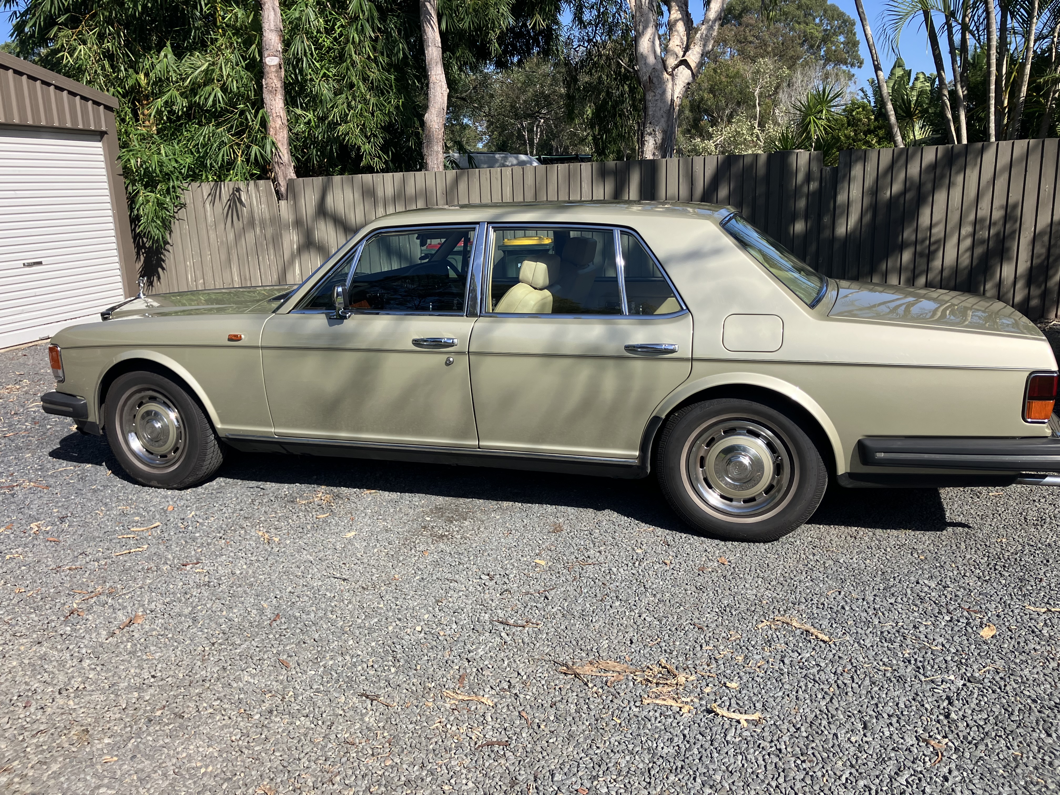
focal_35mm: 28
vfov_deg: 49.7
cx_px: 530
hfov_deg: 63.4
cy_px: 398
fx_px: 857
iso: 32
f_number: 1.8
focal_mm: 3.99
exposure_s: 1/1621
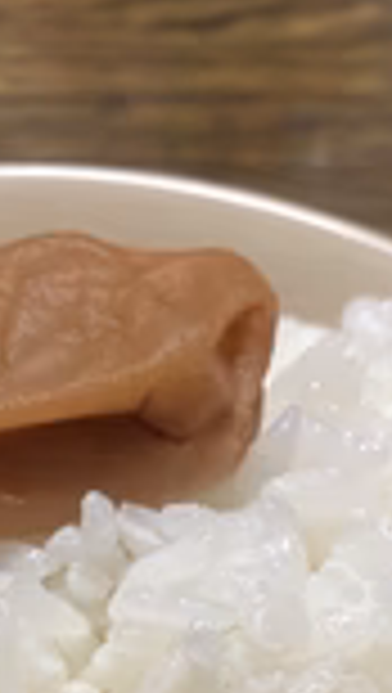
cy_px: 850
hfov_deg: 15.1
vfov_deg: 24.2
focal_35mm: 79
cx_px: 9
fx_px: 1455
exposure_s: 1/50
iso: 125
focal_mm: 3.99
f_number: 1.8
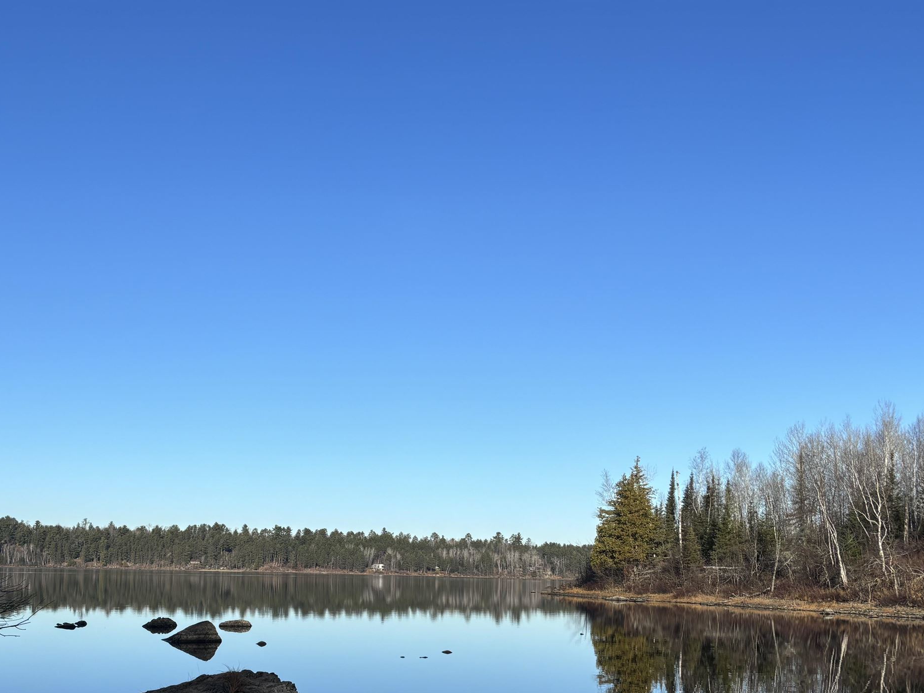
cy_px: 503
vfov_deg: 33.1
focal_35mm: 43
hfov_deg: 43.4
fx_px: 1148
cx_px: 324
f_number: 1.6
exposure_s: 1/3021
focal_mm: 5.96
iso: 50
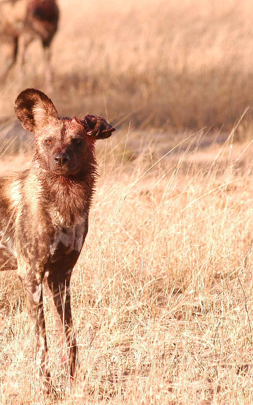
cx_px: -15
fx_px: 5086
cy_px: 202
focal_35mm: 461
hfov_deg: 2.8
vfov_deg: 4.6
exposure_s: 1/160
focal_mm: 200
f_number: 5.6
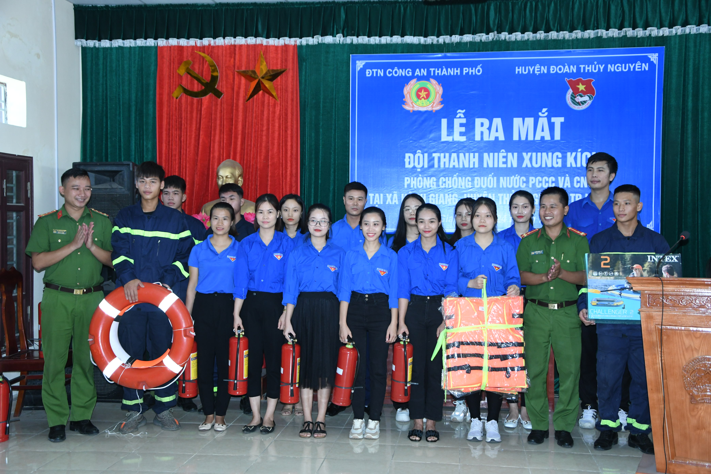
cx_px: 356
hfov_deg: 43.6
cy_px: 237
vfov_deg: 29.9
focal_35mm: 45
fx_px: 889
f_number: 4.2
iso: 1250
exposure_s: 1/200
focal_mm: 30
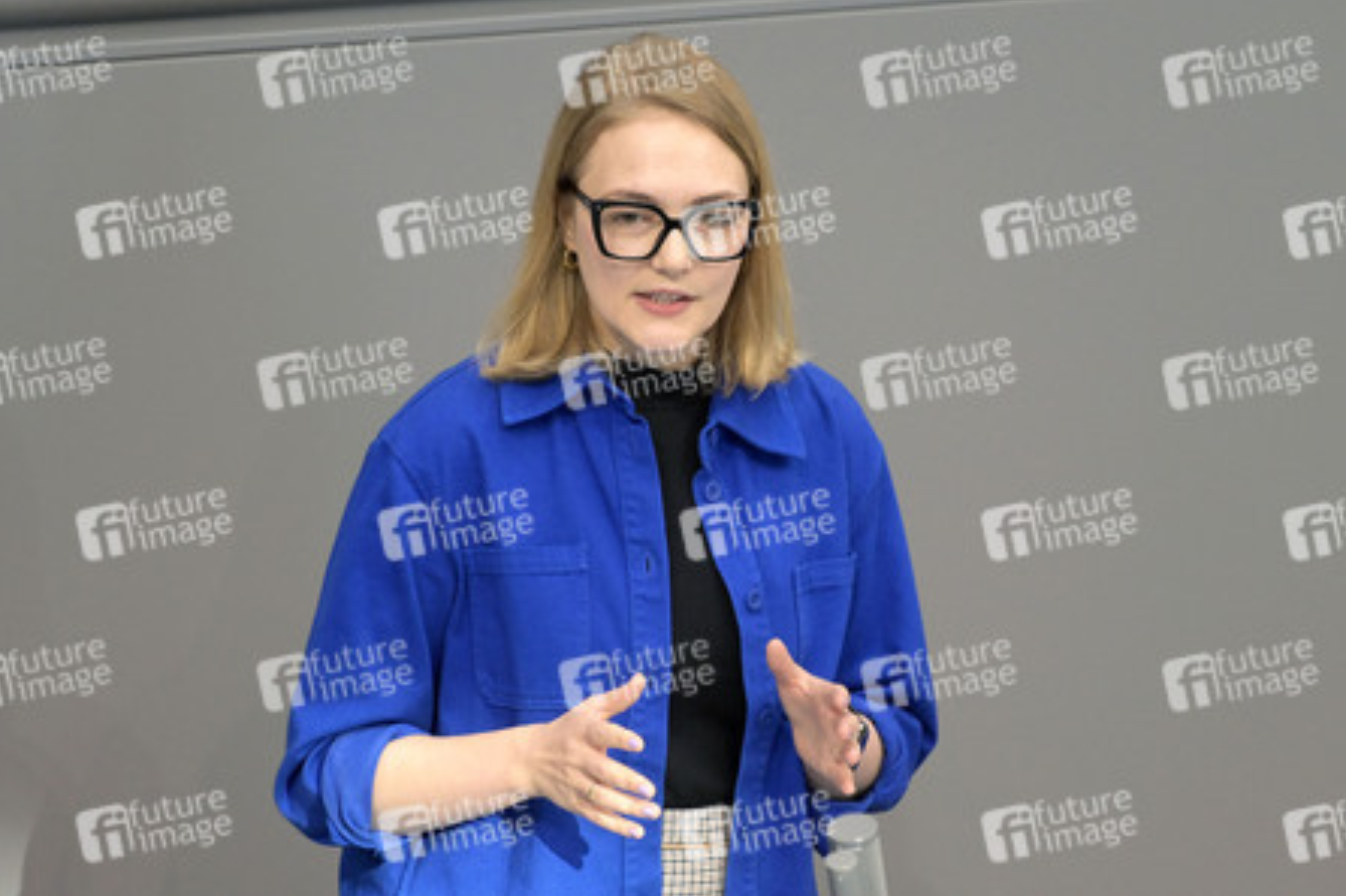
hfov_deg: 4.1
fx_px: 18873
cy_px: 450
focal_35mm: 505
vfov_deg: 2.7
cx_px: 678
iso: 8000
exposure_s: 1/400
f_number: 6.3
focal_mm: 500
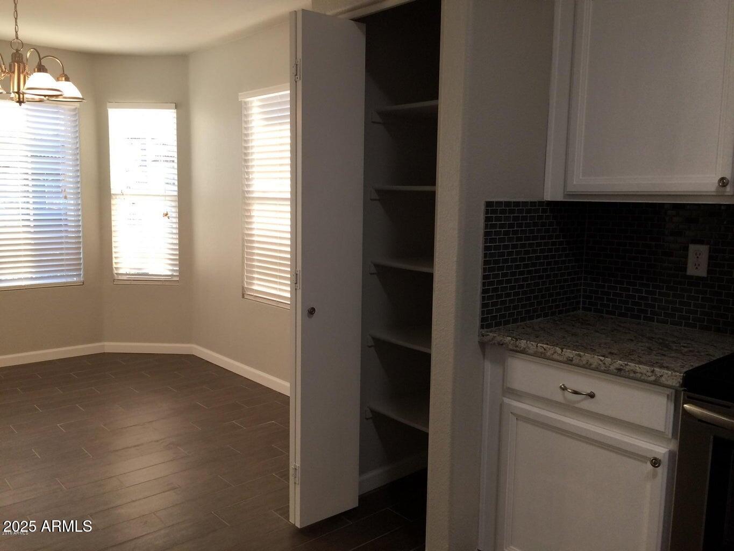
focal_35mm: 29
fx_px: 615
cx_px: 367
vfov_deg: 48.2
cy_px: 276
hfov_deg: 61.7
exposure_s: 1/30
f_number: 2.2
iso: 32
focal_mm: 4.15
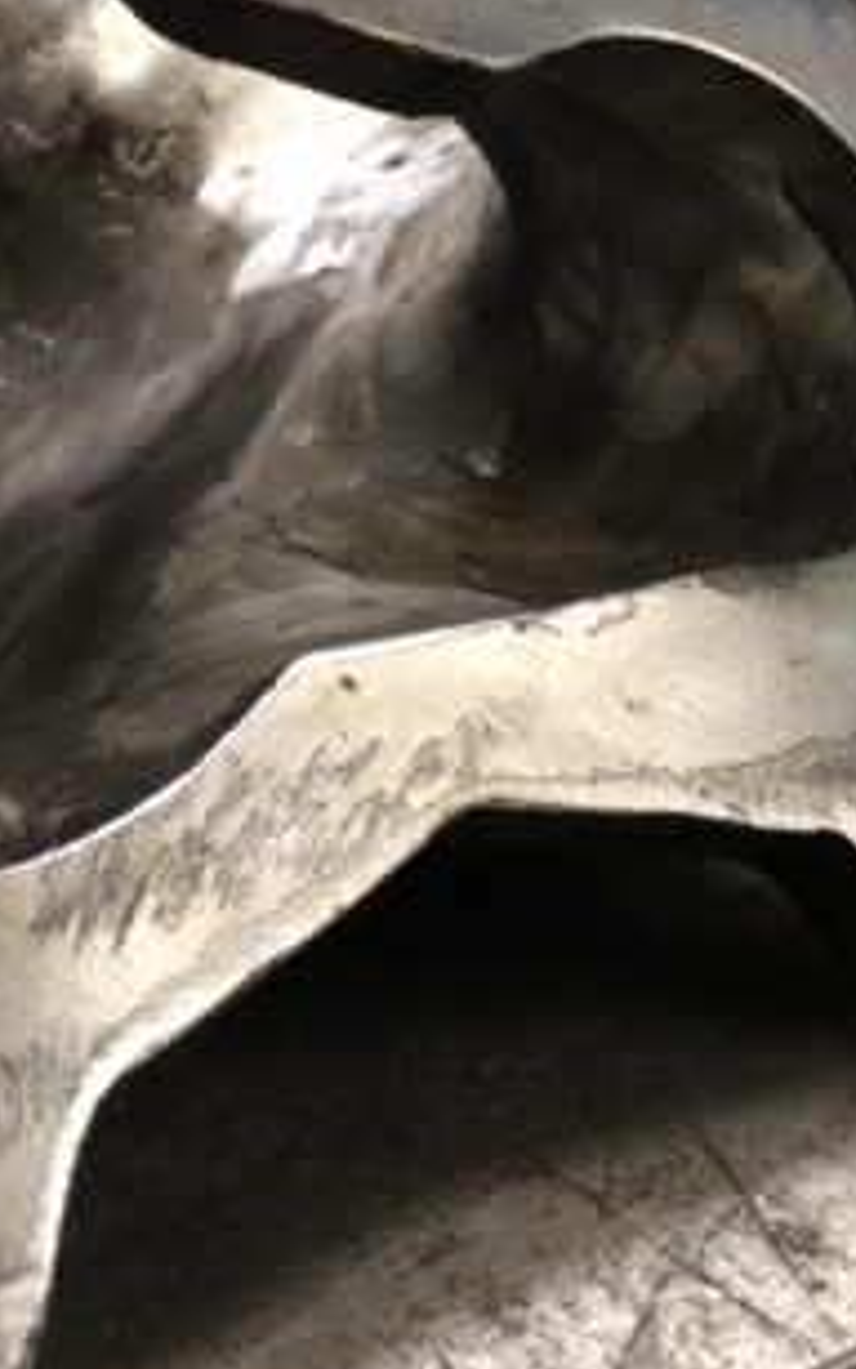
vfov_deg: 31.6
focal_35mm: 64
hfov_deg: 20.1
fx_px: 2388
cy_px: 410
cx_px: 169
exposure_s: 1/30
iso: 80
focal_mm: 4.15
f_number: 2.2
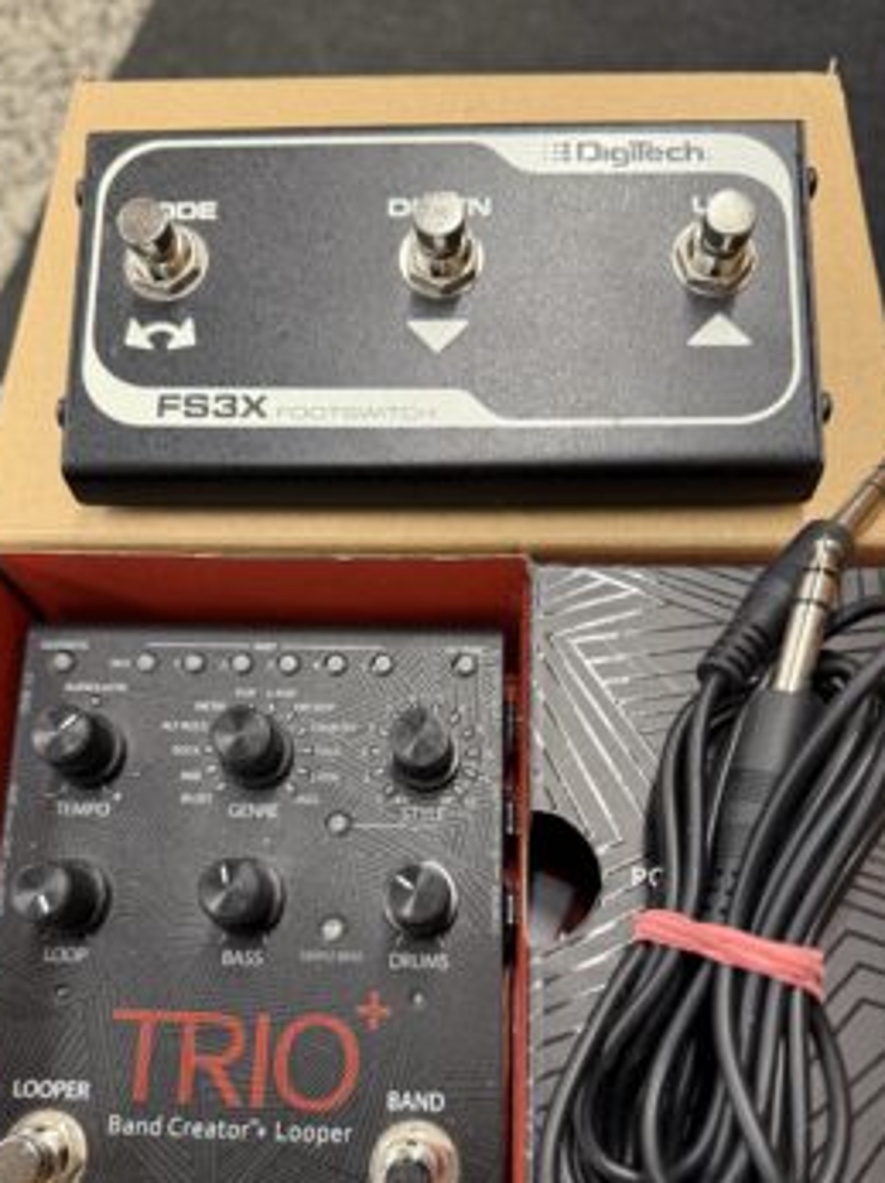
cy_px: 677
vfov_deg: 59.7
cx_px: 448
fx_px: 1024
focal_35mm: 30
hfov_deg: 46.7
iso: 250
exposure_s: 1/50
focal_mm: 6.76
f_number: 1.78
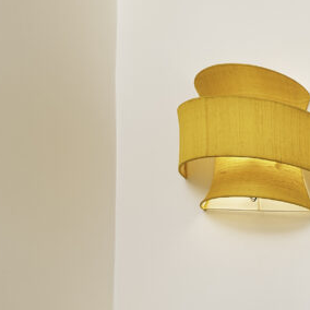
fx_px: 496
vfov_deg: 31.2
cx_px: 439
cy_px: 334
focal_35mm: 49
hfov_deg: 26.9
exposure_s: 1/10
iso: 100
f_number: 6.3
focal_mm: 16
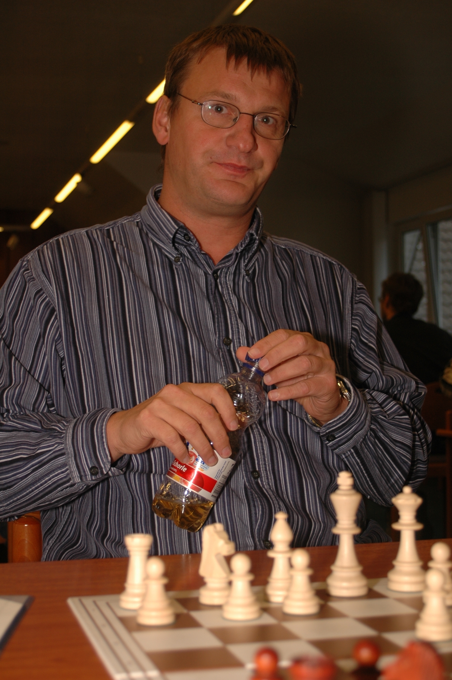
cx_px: 226
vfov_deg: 31.9
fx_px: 1188
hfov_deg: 21.5
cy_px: 340
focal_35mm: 63
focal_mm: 42
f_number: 5.3
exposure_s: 1/60
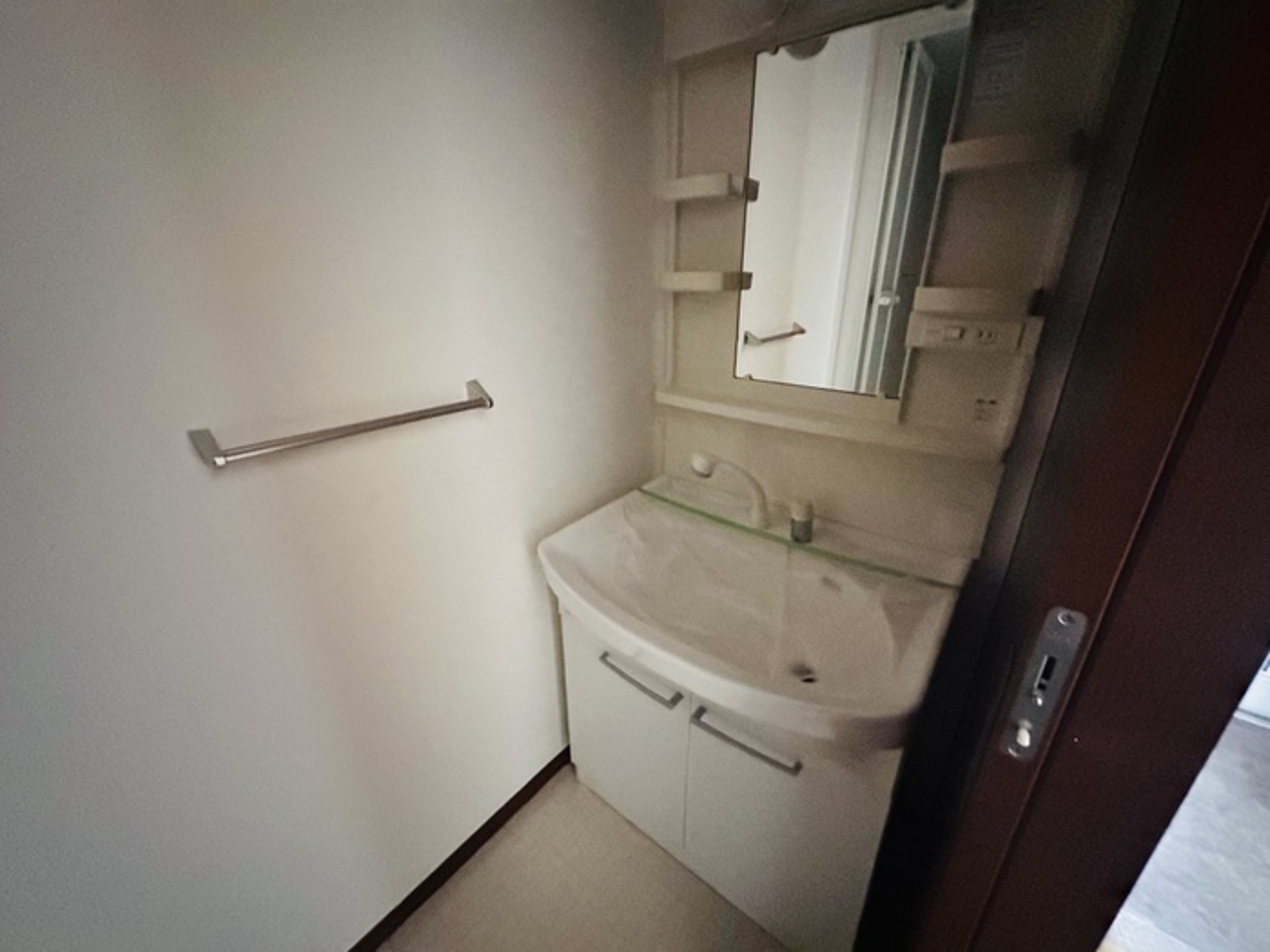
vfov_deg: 85.7
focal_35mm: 14
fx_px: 514
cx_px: 635
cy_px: 476
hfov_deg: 102.1
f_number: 2.2
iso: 3200
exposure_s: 1/15
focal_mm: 2.22
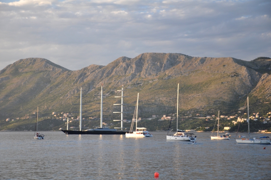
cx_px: 136
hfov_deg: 21.9
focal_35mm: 93
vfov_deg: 14.7
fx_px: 699
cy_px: 90
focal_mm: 62
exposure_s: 1/125
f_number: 5.6
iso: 400
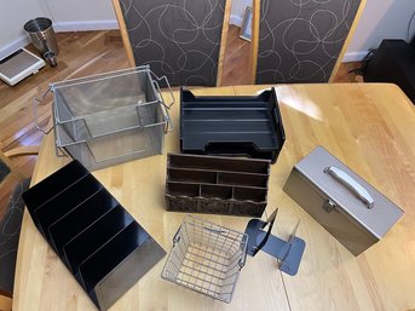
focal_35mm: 26
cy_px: 156
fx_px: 312
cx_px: 208
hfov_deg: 67.3
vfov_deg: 53.0
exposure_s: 1/60
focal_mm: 5.1
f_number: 1.6
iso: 320
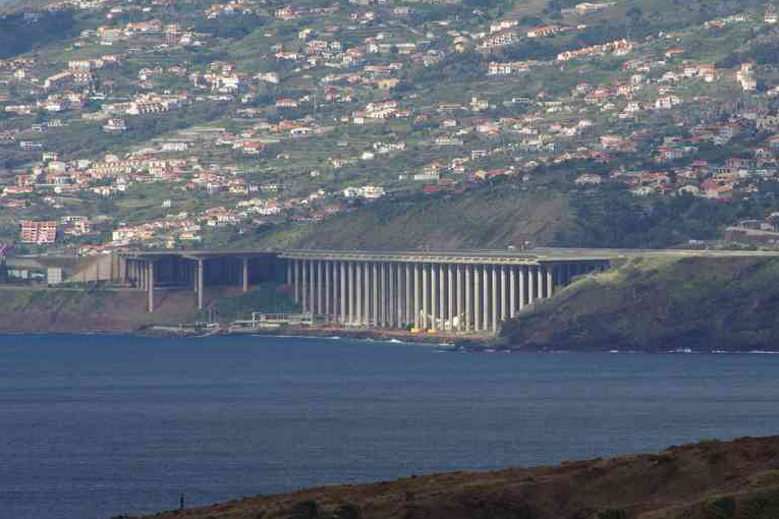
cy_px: 229
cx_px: 491
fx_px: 12723
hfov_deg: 3.5
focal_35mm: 588
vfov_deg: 2.3
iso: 400
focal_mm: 300
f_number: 9
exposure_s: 1/320
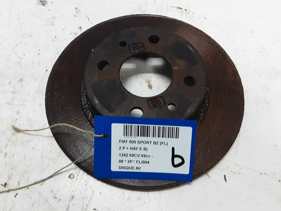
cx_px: 140
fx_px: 219
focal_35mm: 27
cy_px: 106
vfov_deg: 51.4
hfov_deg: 65.3
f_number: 1.9
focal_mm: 2.91
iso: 160
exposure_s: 1/50
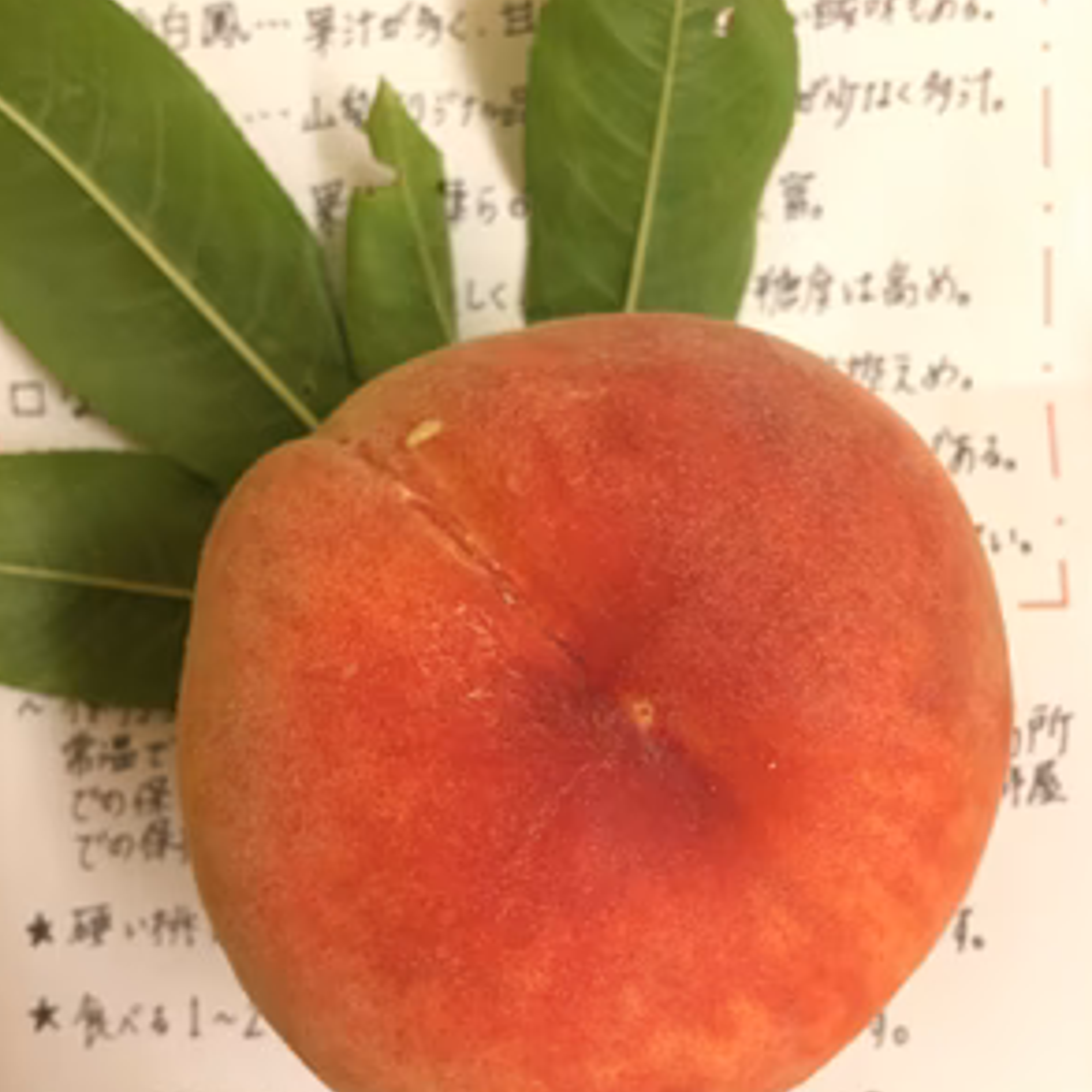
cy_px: 514
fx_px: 1249
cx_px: 548
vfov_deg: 47.2
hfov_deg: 47.2
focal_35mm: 35
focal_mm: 4.15
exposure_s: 1/4
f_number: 2.2
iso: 100
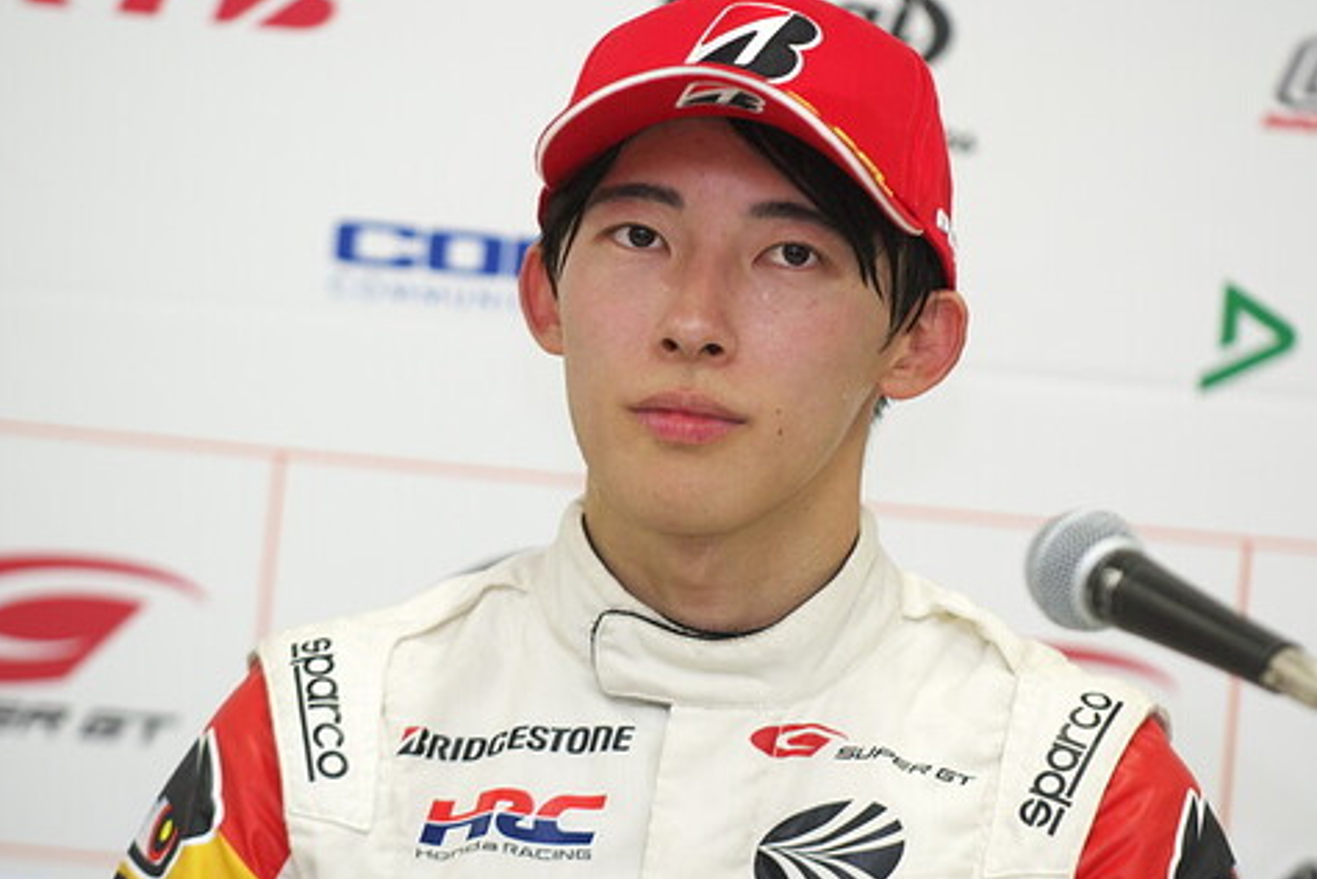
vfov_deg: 5.2
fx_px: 9697
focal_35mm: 265
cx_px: 677
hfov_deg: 7.8
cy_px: 480
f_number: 2.8
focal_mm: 155
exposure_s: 1/200
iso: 400
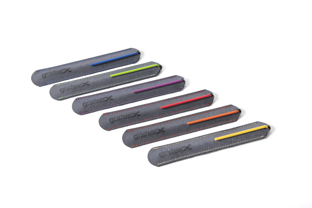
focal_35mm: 42
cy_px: 104
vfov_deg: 31.9
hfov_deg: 46.4
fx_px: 364
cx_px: 156
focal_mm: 42
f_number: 8
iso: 250
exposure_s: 1/200
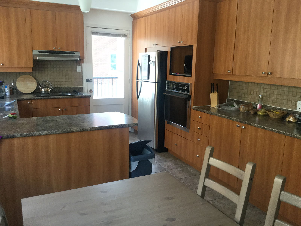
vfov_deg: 45.4
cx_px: 150
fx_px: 270
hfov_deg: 58.4
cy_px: 113
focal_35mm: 31
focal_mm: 3.3
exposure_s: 1/30
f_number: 2.4
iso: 32
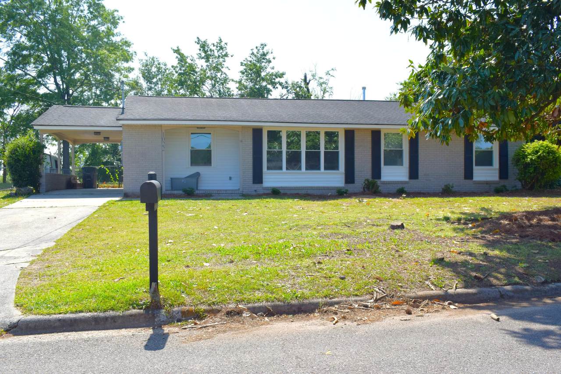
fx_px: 530
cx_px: 280
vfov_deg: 38.9
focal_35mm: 34
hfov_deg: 55.8
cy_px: 187
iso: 400
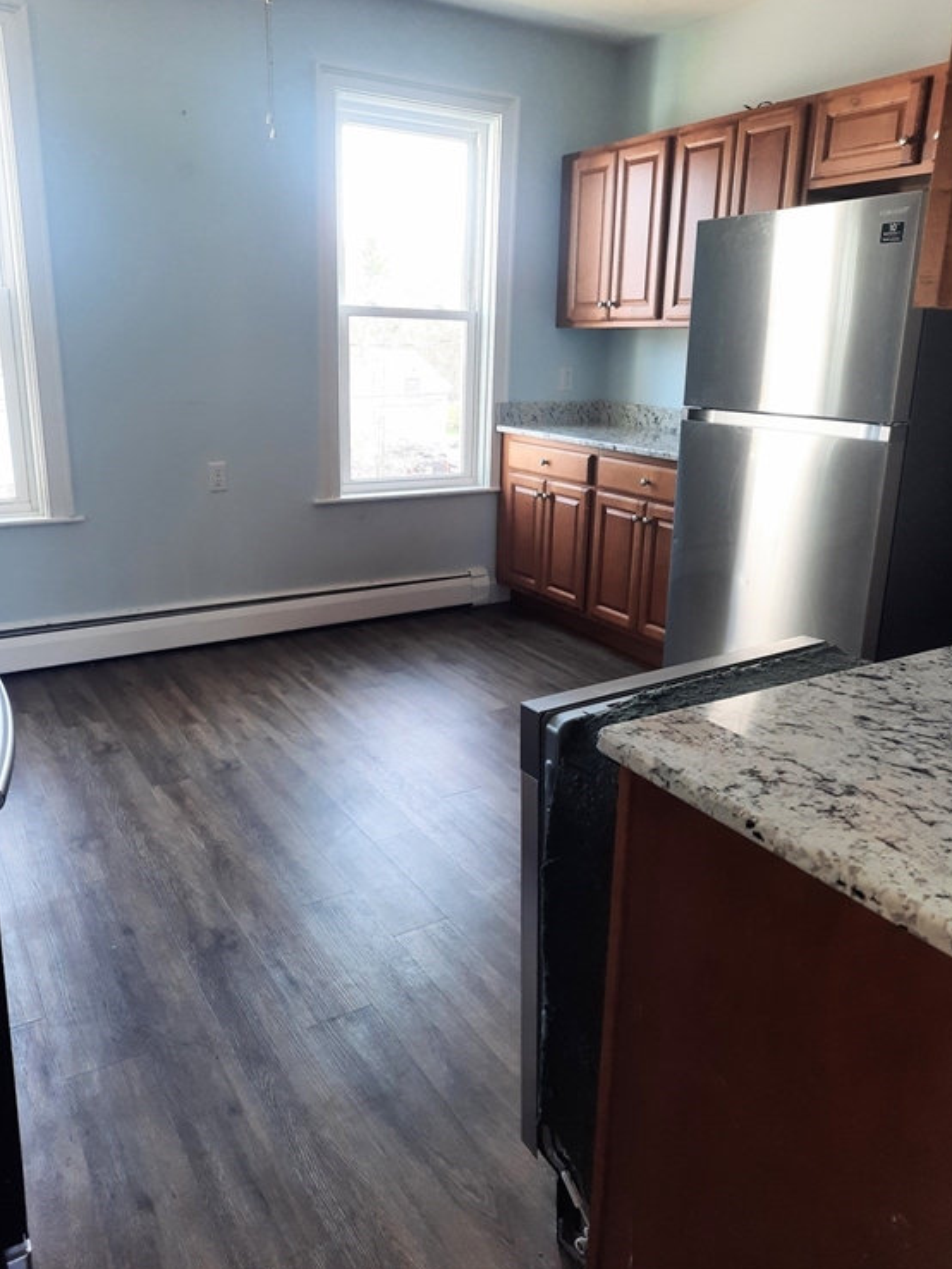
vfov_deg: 67.3
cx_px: 481
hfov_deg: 53.1
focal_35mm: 26
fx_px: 953
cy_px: 619
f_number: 2
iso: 50
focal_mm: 4.6
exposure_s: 1/60
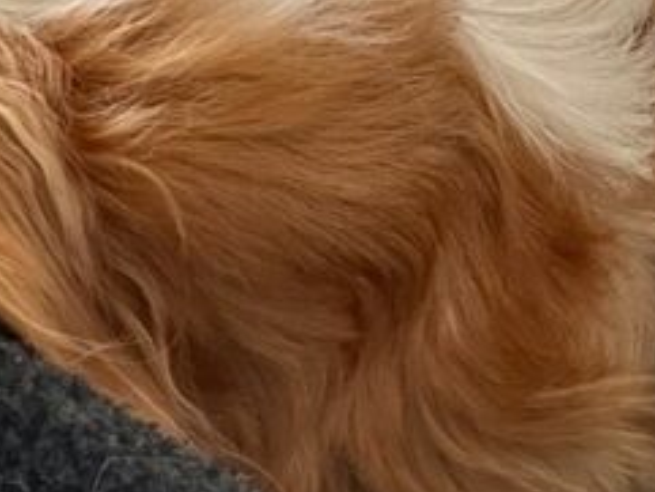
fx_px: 1931
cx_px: -478
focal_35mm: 102
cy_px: -223
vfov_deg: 13.7
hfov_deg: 16.5
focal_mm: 6.86
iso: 400
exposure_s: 1/60
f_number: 1.78
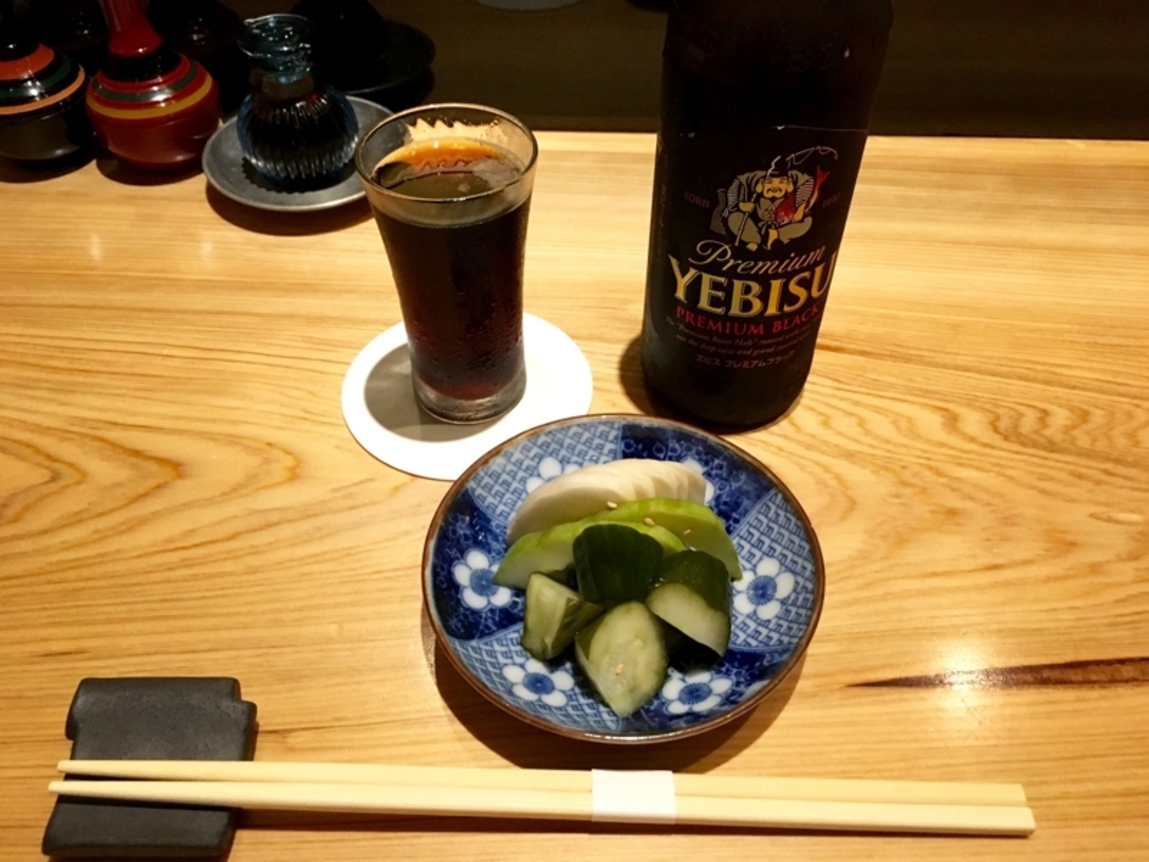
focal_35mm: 29
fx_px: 963
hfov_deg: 61.7
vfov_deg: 48.2
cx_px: 574
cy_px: 431
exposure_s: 1/20
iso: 200
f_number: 2.2
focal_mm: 4.15
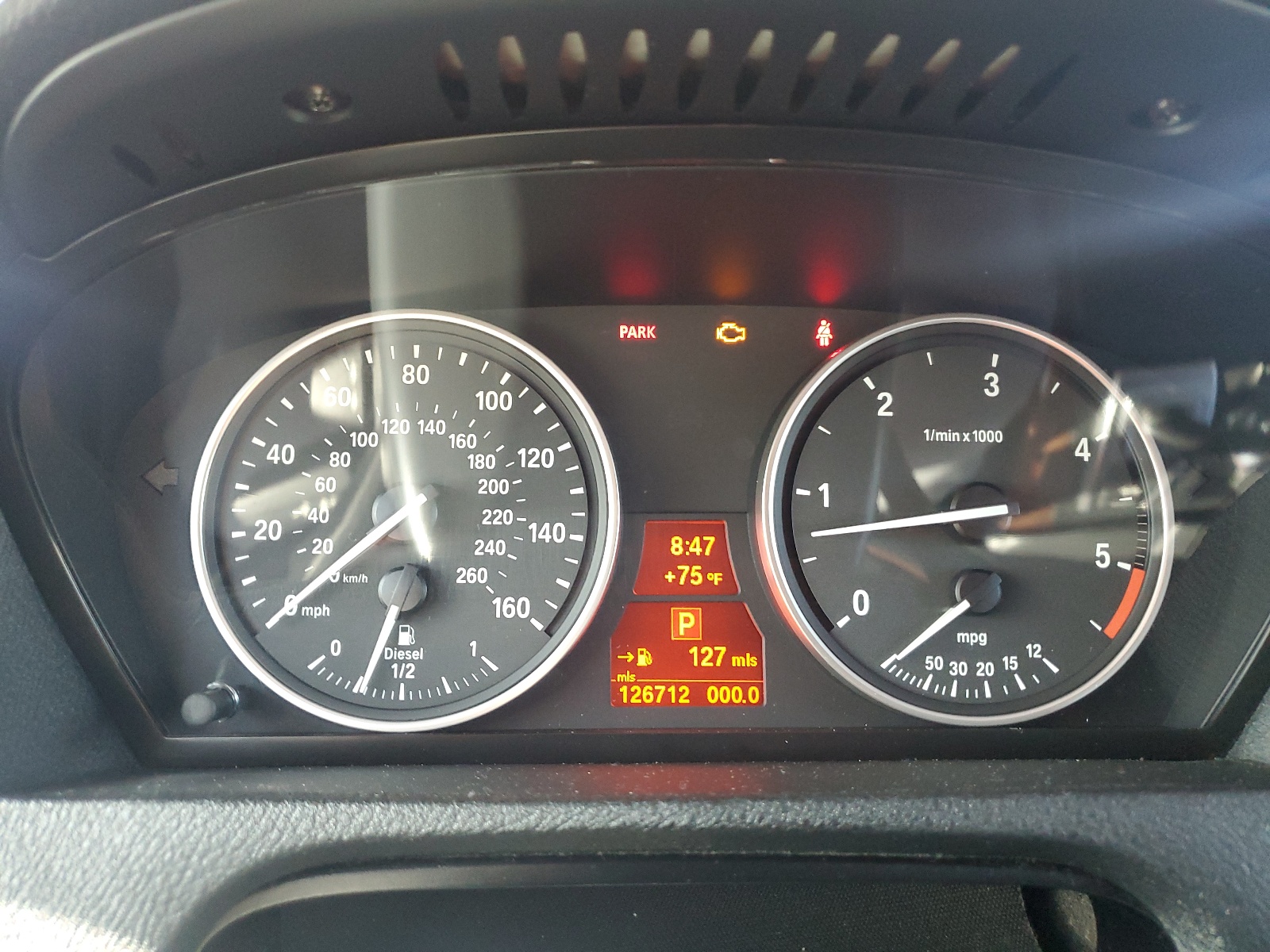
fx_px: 954
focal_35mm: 26
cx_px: 635
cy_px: 476
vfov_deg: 53.1
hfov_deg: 67.3
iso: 268
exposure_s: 1/60.2
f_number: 1.5
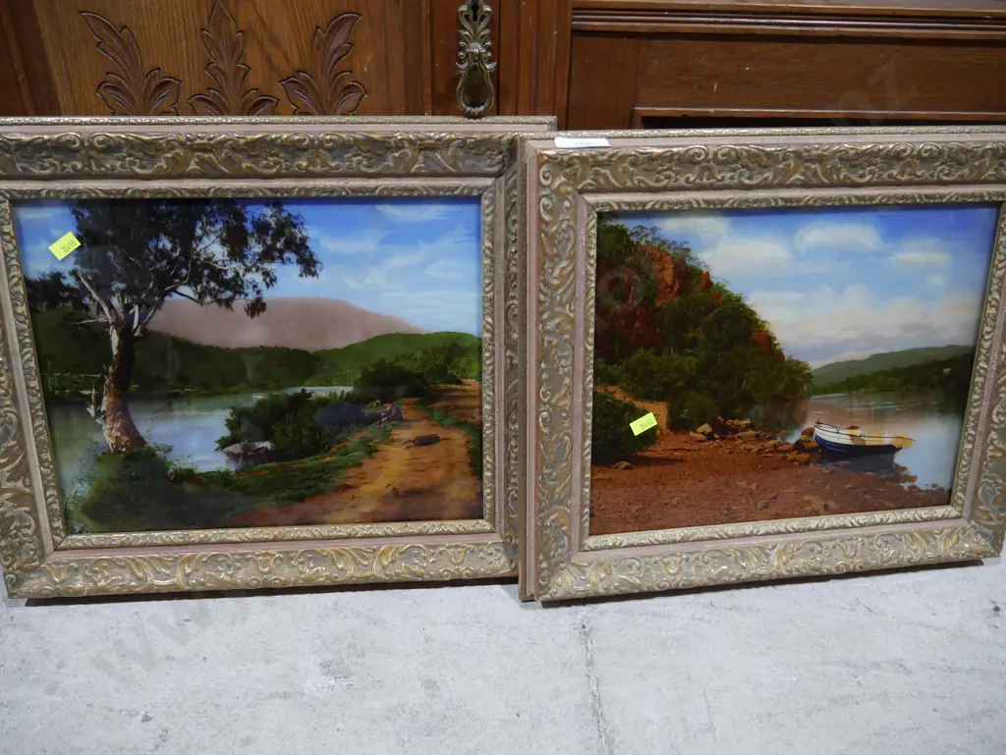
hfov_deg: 59.9
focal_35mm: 30
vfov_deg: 46.8
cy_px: 378
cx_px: 503
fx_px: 872
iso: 400
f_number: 3.6
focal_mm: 15
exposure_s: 1/60
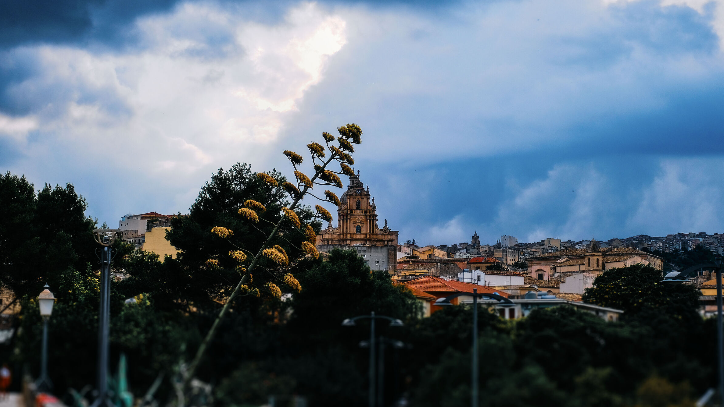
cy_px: 175
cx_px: 365
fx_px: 1382
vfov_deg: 16.8
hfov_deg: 29.3
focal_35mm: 72
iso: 320
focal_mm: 45
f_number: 5.6
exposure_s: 1/480
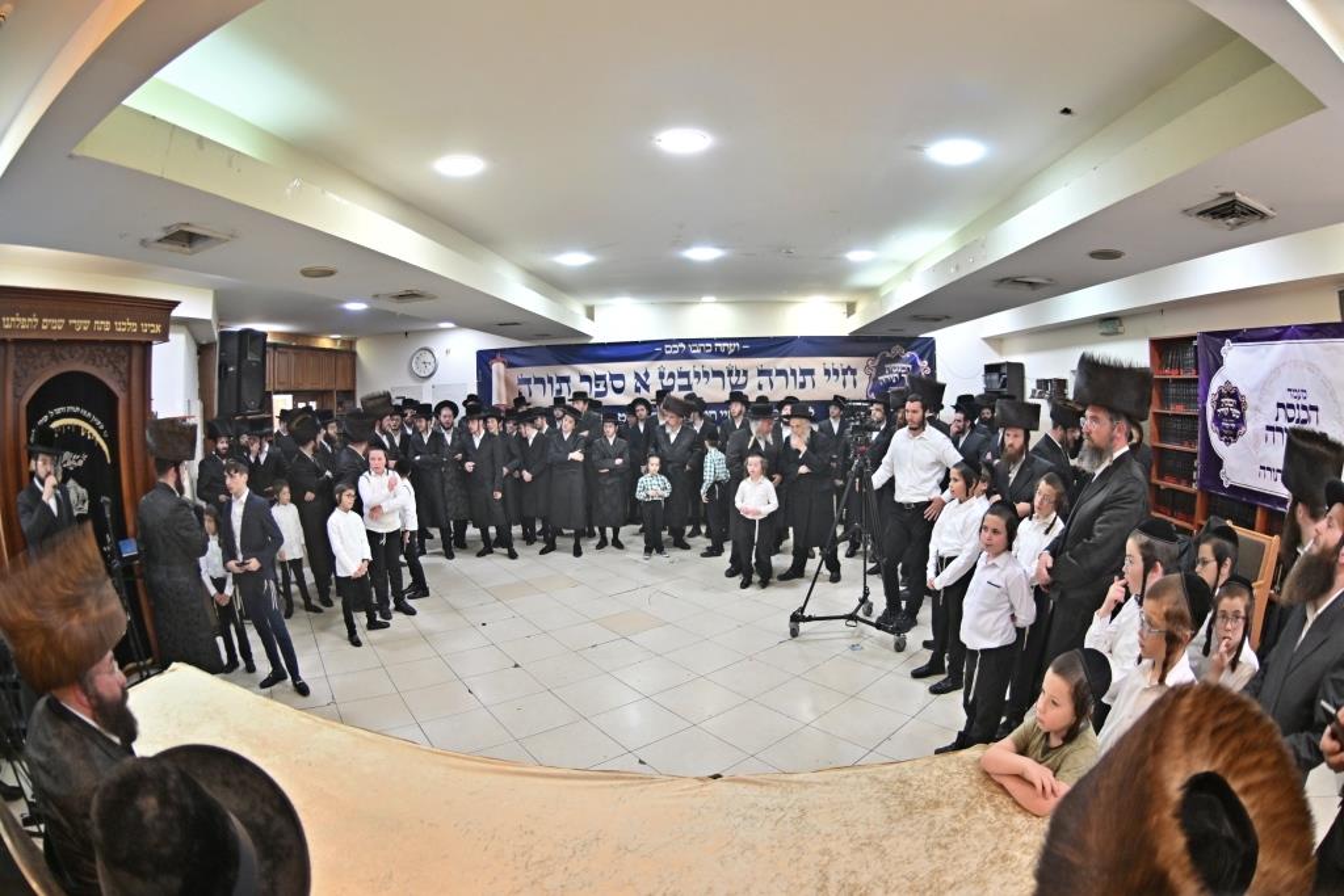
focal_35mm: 15
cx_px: 672
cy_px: 448
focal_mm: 10.5
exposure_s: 1/160
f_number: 2.8
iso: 500
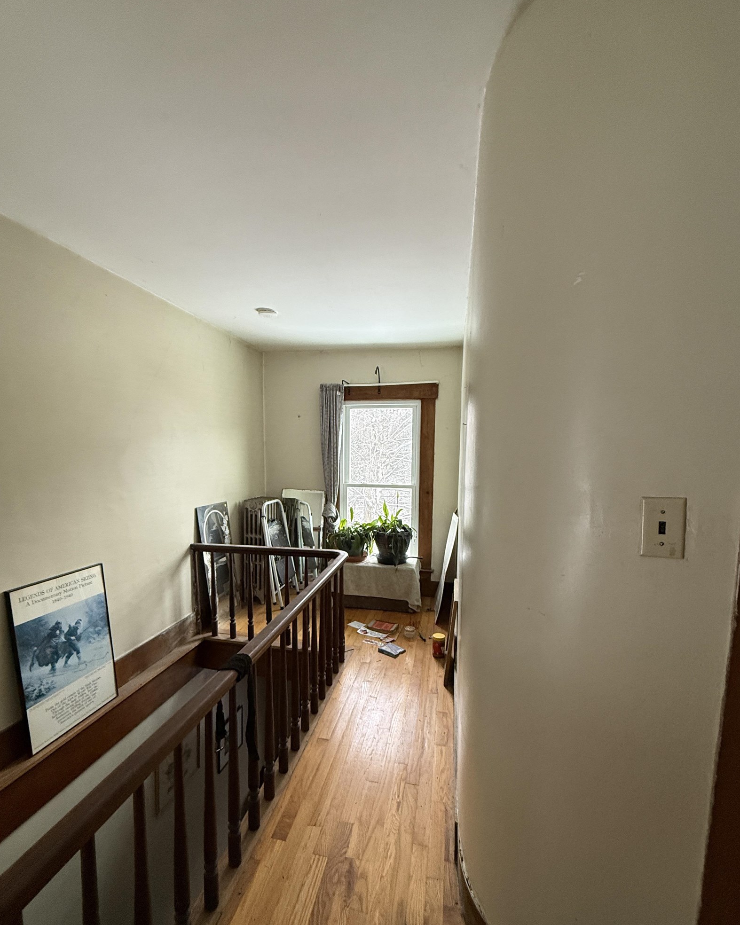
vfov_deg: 92.8
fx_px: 438
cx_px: 365
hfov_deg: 80.4
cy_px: 507
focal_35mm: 16
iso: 320
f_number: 2.2
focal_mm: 2.22
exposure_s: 1/60
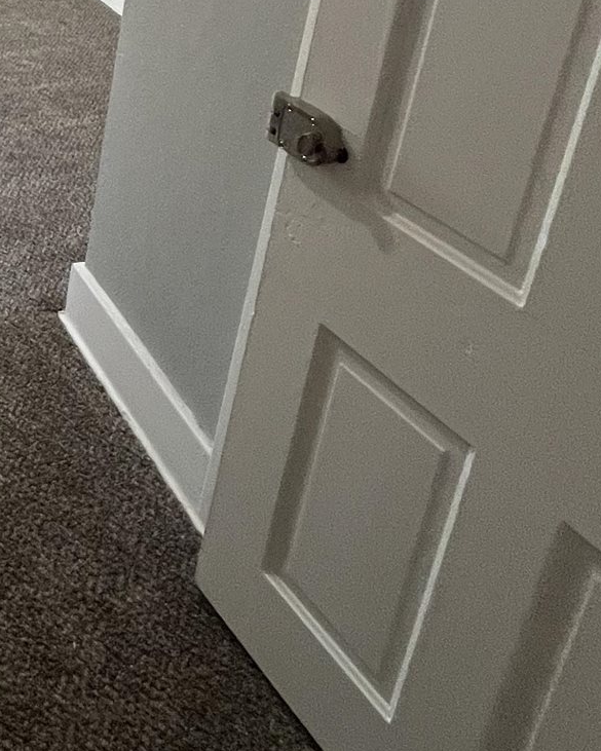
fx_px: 889
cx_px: -208
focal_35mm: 40
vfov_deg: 37.6
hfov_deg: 29.1
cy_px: -91
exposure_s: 1/75
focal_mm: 1.57
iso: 250
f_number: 1.8
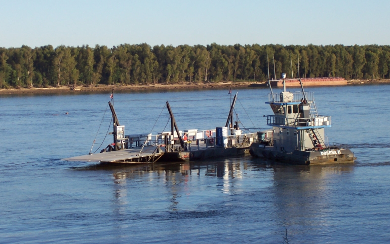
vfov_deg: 11.1
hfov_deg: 17.7
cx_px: 195
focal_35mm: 118
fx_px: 1254
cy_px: 101
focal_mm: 16.8
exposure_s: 1/500
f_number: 4.8
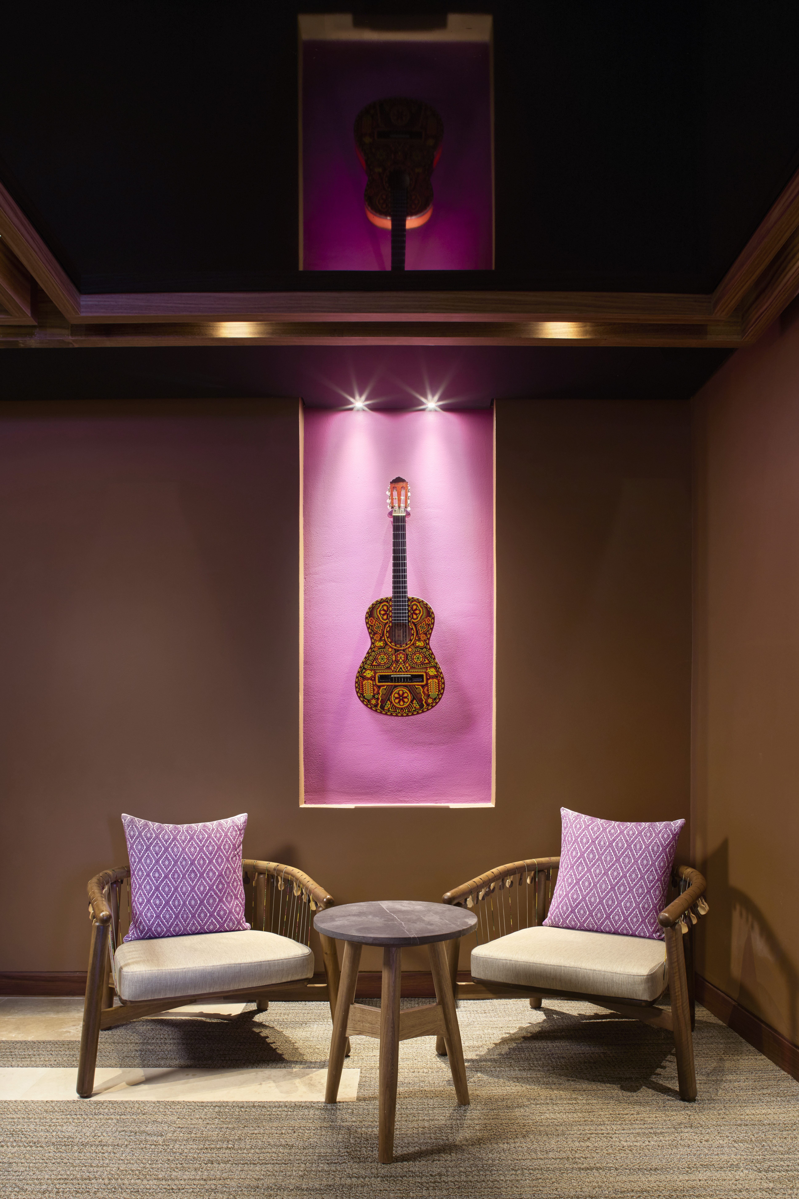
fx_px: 799
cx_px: 400
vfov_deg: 73.7
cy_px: 600
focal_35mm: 24
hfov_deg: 53.1
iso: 400
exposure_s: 3.2
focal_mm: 24
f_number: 11
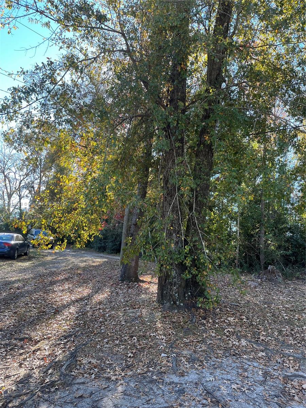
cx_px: 153
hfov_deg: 53.1
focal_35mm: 26
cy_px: 204
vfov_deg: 67.3
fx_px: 306
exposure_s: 1/239
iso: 40
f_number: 1.6
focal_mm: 5.1
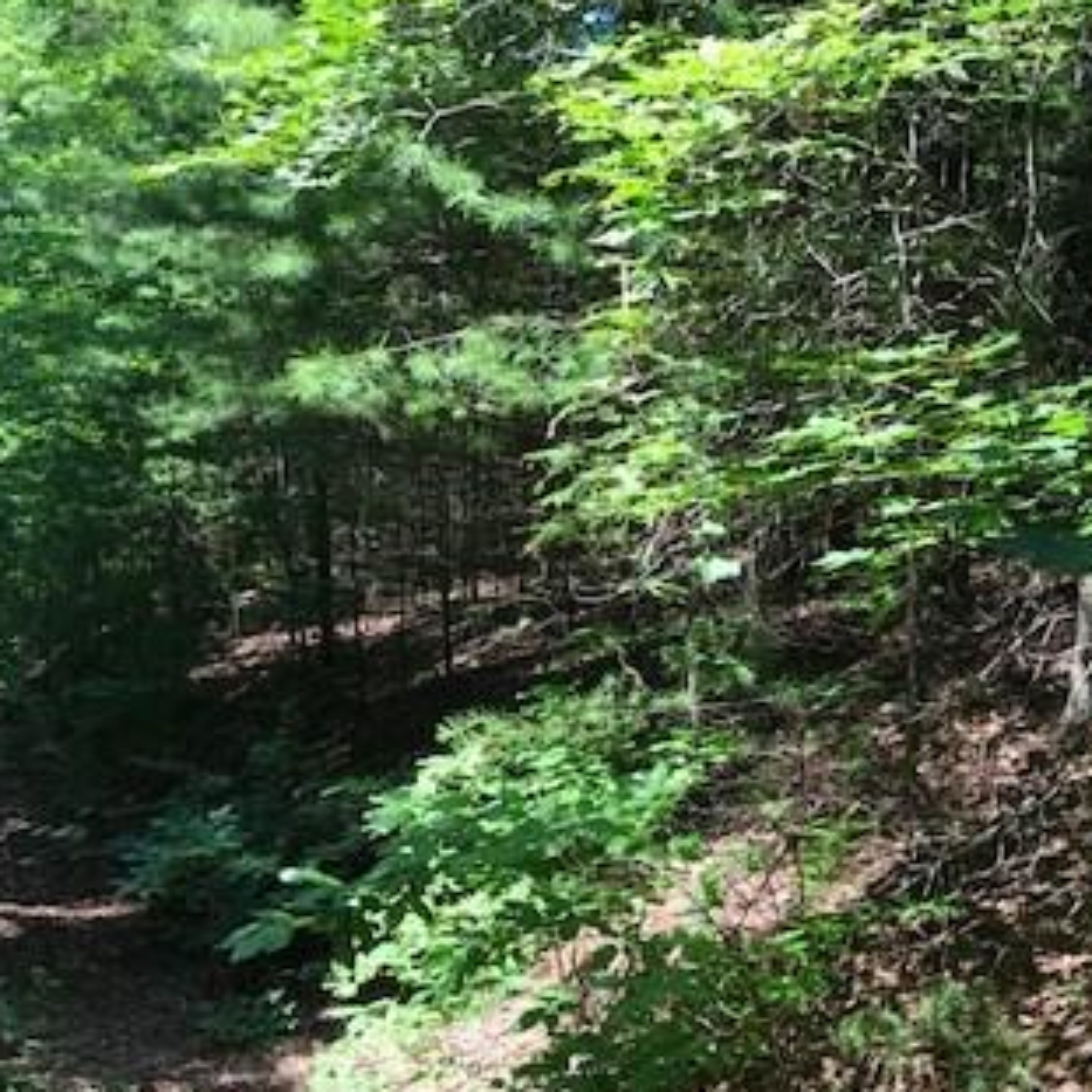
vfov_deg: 33.4
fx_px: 1820
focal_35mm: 51
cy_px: 495
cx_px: 692
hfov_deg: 33.2
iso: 20
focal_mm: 3.99
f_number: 1.8
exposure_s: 1/307
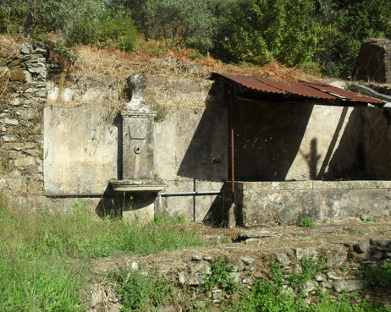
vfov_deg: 40.1
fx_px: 428
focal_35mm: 37
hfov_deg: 49.1
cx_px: 196
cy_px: 157
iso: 100
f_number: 8.4
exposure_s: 1/180
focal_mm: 6.3
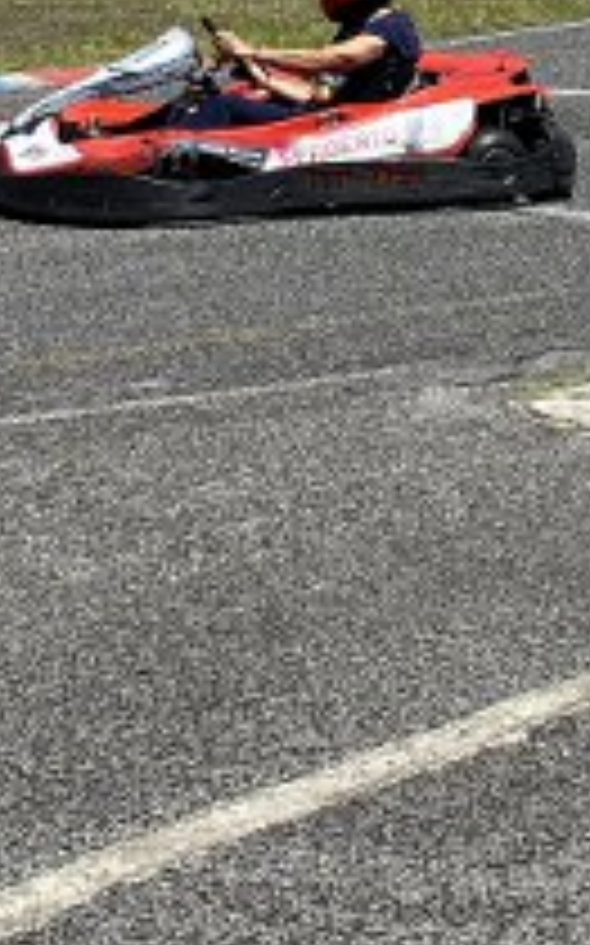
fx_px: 3607
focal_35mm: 140
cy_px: -104
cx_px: 651
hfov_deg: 9.3
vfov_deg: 14.6
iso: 32
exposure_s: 1/3040
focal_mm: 4.25
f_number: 1.8
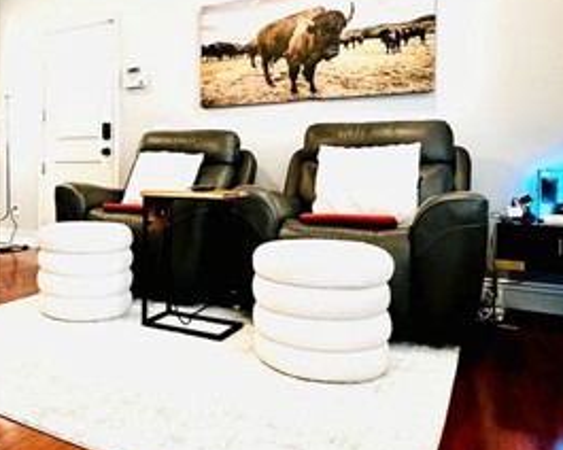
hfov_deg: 50.7
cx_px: 106
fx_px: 550
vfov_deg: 44.2
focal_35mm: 33
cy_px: 172
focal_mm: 2.22
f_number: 2.2
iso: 250
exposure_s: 1/120
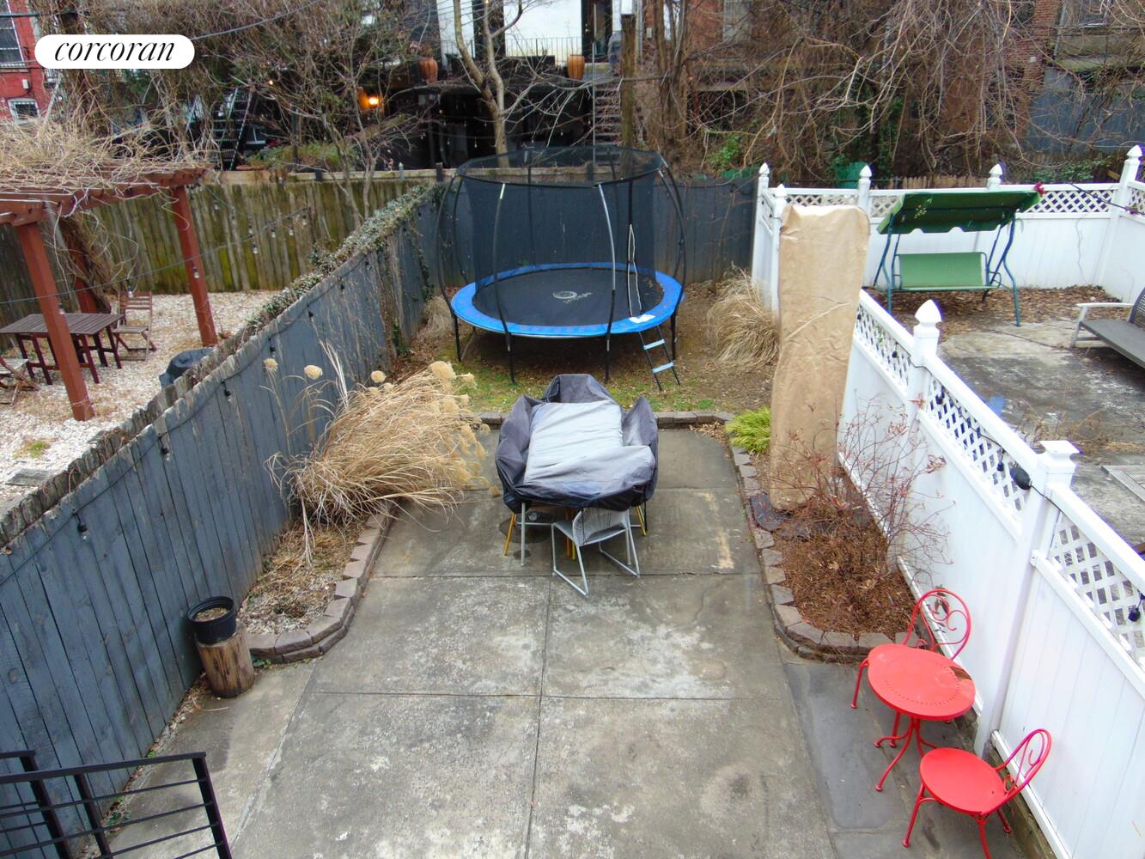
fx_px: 827
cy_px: 430
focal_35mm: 25
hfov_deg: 69.4
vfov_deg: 54.9
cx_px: 572
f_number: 3
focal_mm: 4.5
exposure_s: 1/60
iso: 80
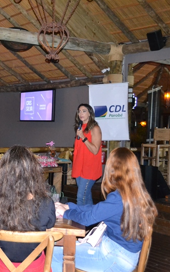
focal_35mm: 60
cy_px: 136
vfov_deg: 34.0
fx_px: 445
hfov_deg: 20.3
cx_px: -31
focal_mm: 26
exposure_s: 1/60
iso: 3200
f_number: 4.2
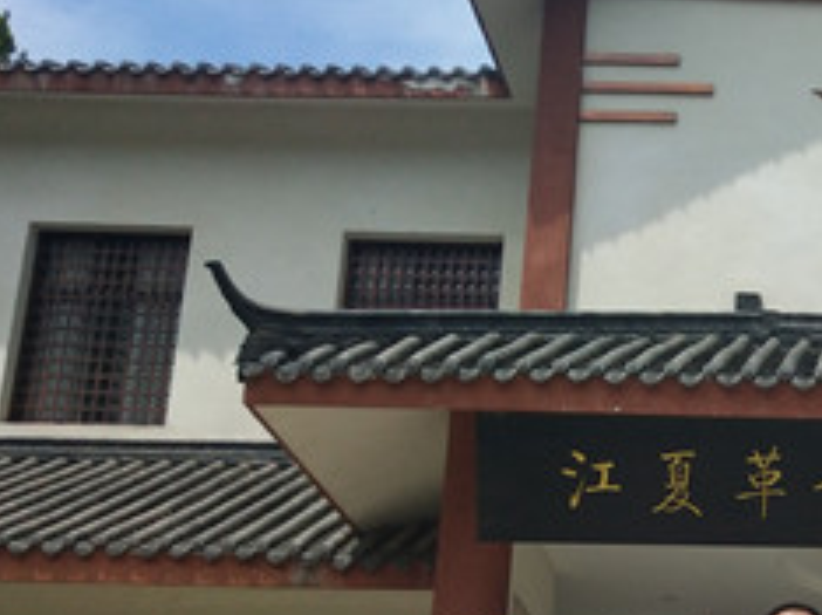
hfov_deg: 23.6
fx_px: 1827
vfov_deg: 18.6
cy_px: 611
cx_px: 924
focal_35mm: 77
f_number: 1.8
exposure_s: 1/2231
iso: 62
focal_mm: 3.95
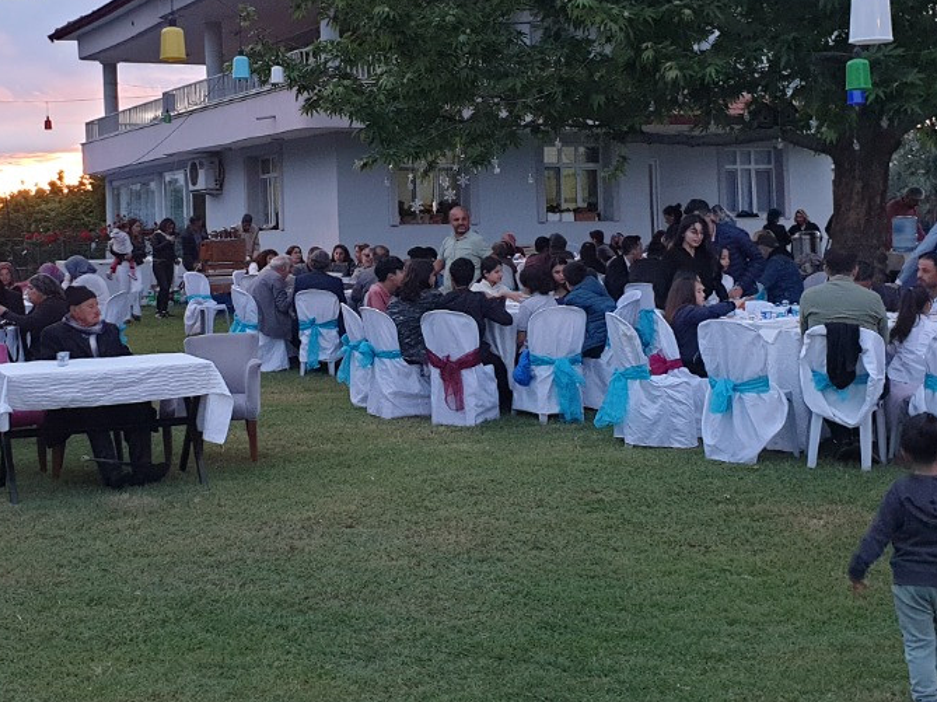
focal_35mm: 56
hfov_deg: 34.2
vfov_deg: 25.9
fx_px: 1515
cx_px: 339
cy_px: 209
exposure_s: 1/50
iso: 200
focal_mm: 4.3
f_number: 2.4
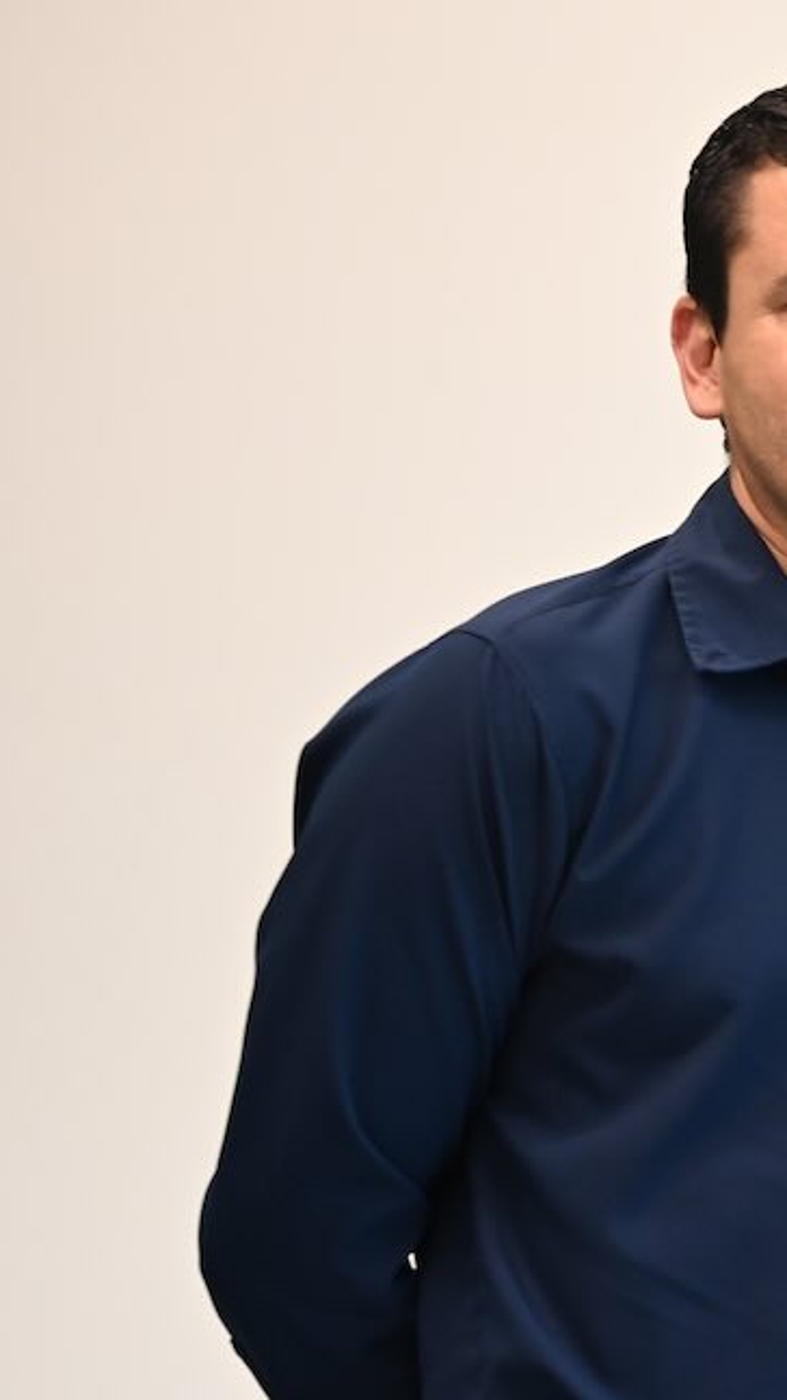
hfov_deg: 6.9
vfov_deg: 13.2
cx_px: 2156
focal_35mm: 162
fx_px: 6009
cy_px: 1059
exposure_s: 1/200
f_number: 2.8
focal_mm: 50
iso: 800
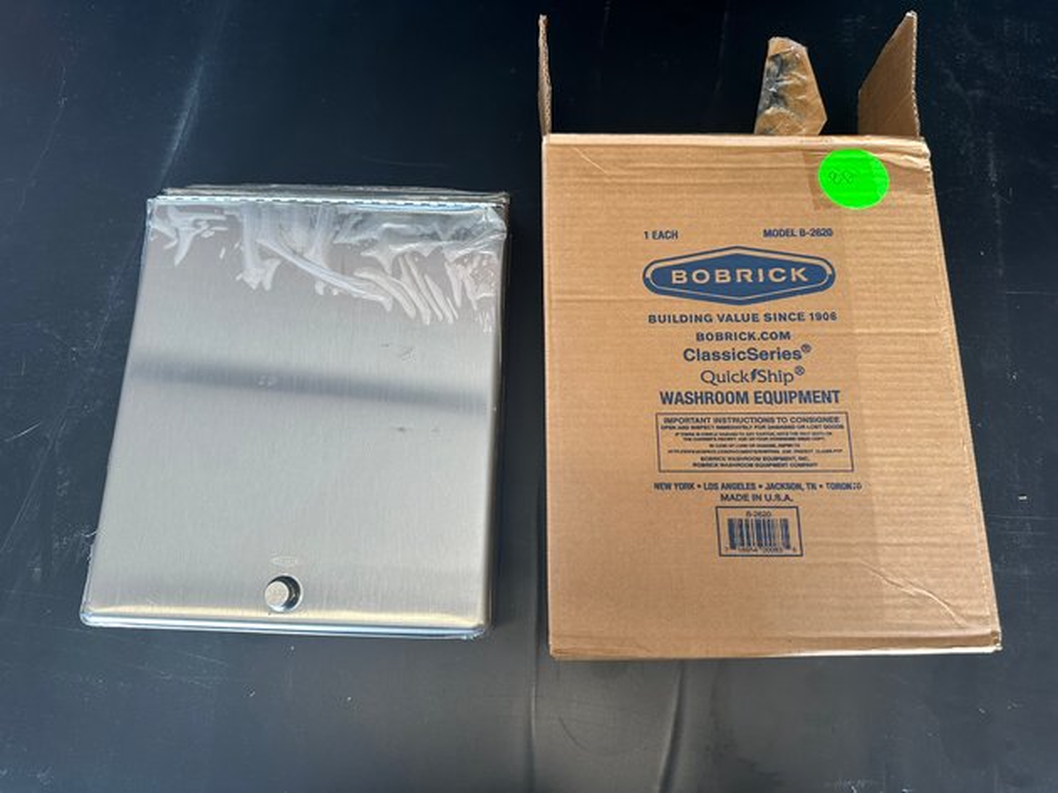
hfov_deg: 71.6
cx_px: 529
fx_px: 733
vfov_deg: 56.8
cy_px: 396
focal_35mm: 24
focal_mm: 6.86
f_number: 1.78
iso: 100
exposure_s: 1/120
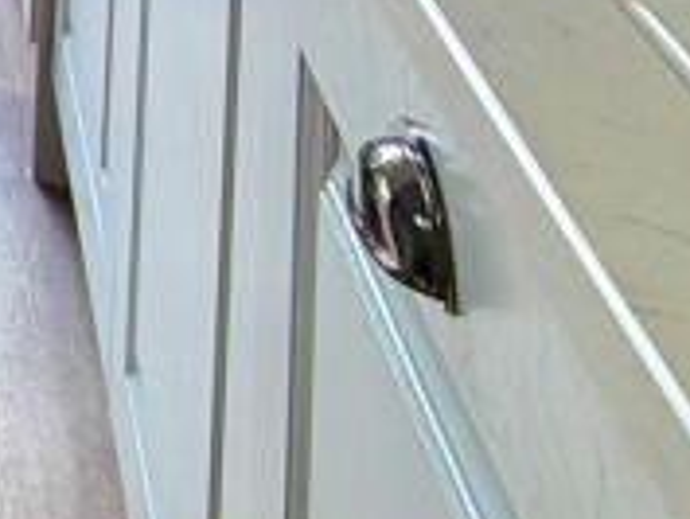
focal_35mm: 81
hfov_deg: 14.3
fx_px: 1616
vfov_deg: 12.9
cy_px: -800
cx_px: -1021
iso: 80
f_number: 2.2
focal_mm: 2.22
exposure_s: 1/100
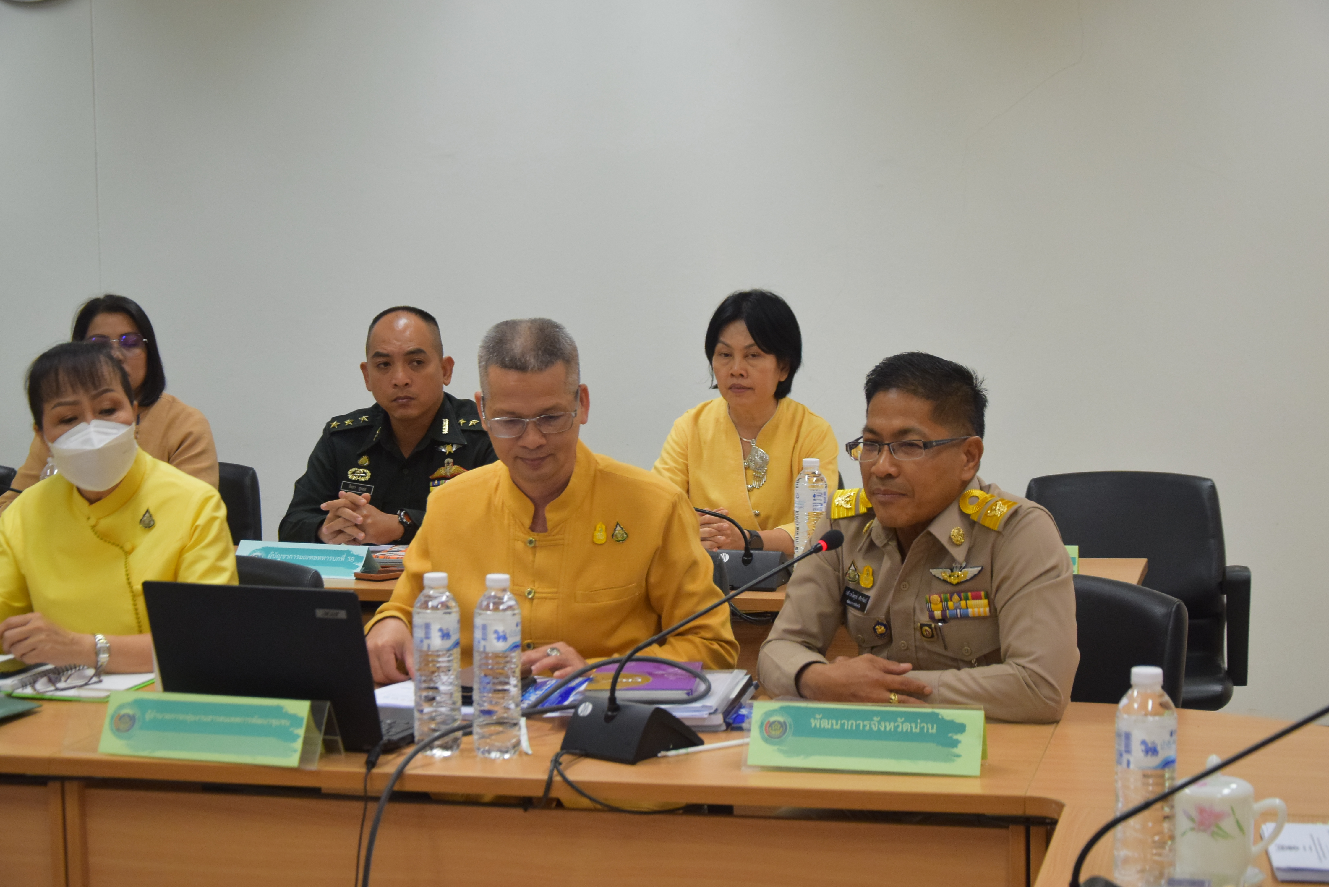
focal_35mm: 63
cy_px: 444
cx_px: 664
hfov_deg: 31.9
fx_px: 2326
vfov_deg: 21.6
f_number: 5
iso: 1600
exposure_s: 1/160
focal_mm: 42
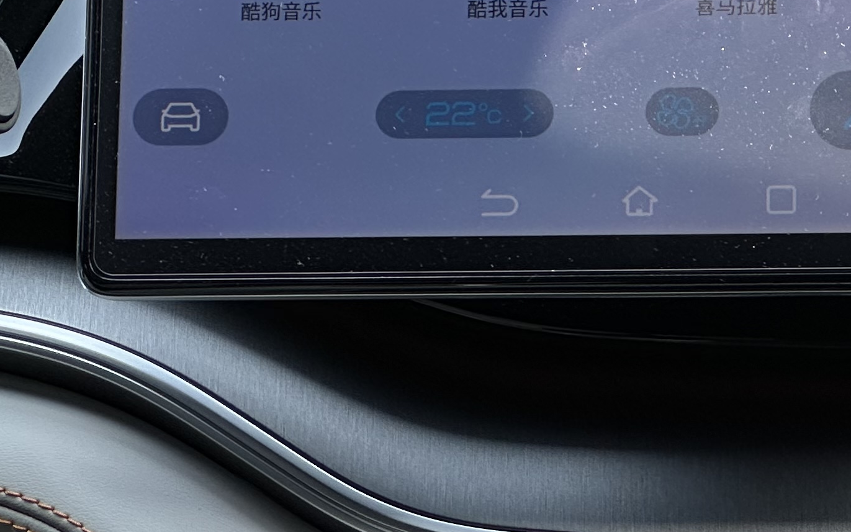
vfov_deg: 5.5
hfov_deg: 8.7
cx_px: 800
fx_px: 5566
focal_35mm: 240
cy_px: 145
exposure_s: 1/99
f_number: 2.8
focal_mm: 9
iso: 32
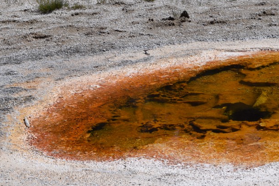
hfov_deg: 14.9
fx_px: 1060
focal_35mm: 137
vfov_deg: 10.0
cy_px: 42
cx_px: 212
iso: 200
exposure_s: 1/500
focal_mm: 55
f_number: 11
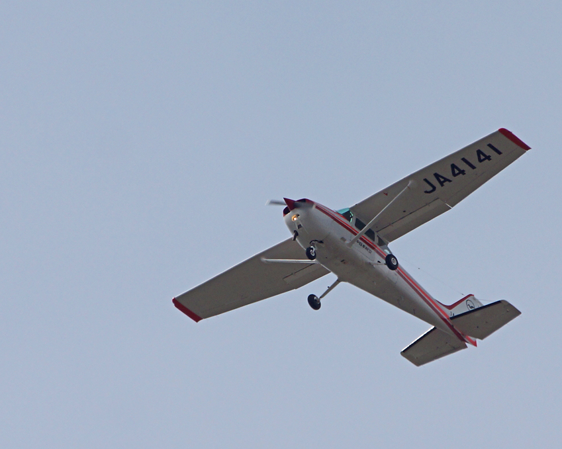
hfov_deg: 2.9
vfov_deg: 2.3
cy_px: 224
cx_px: 309
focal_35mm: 679
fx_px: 11293
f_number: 6.3
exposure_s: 1/1250
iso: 100
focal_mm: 400
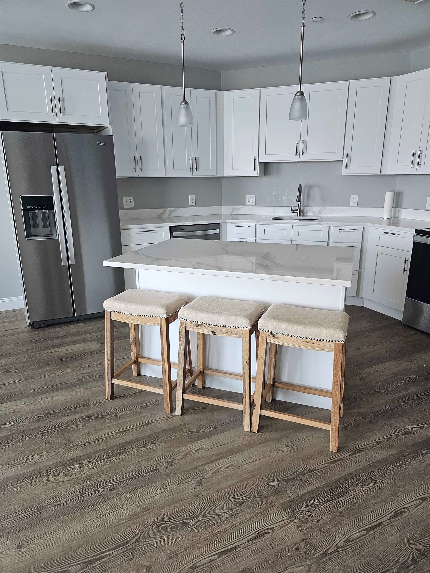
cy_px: 286
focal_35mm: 23
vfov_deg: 73.9
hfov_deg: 58.9
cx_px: 215
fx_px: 381
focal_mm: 6.3
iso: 250
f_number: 1.7
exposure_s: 1/207
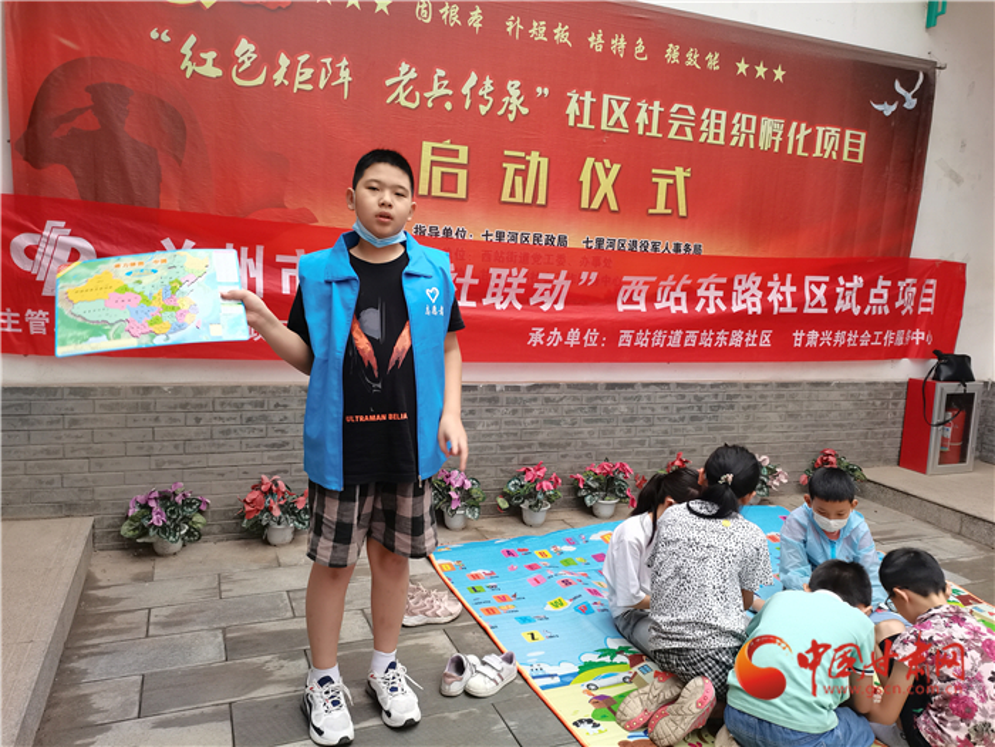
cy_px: 374
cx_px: 498
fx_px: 747
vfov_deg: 53.1
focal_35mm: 26
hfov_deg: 67.3
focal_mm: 5.58
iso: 200
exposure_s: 1/60
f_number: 1.8
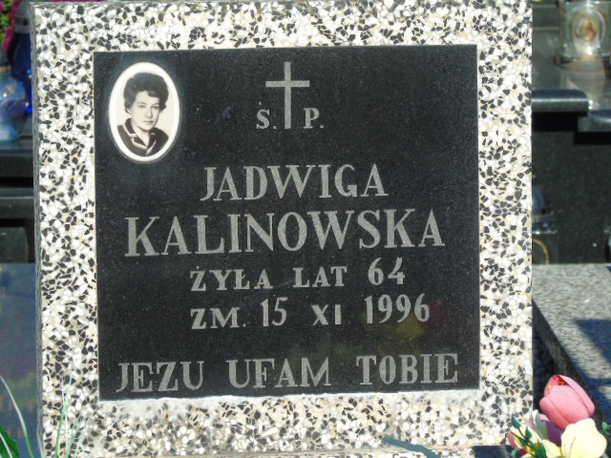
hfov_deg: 9.3
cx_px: 306
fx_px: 3742
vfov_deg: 7.0
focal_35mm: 212
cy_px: 229
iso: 80
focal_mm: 38
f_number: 4.7
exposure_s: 1/400
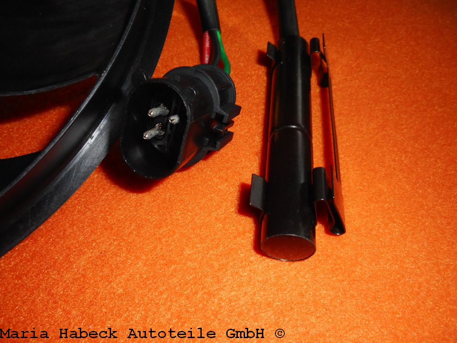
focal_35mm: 29
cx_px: 228
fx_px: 383
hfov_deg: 61.7
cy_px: 172
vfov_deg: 48.2
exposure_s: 1/25
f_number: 11.3
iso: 400
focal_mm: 5.2
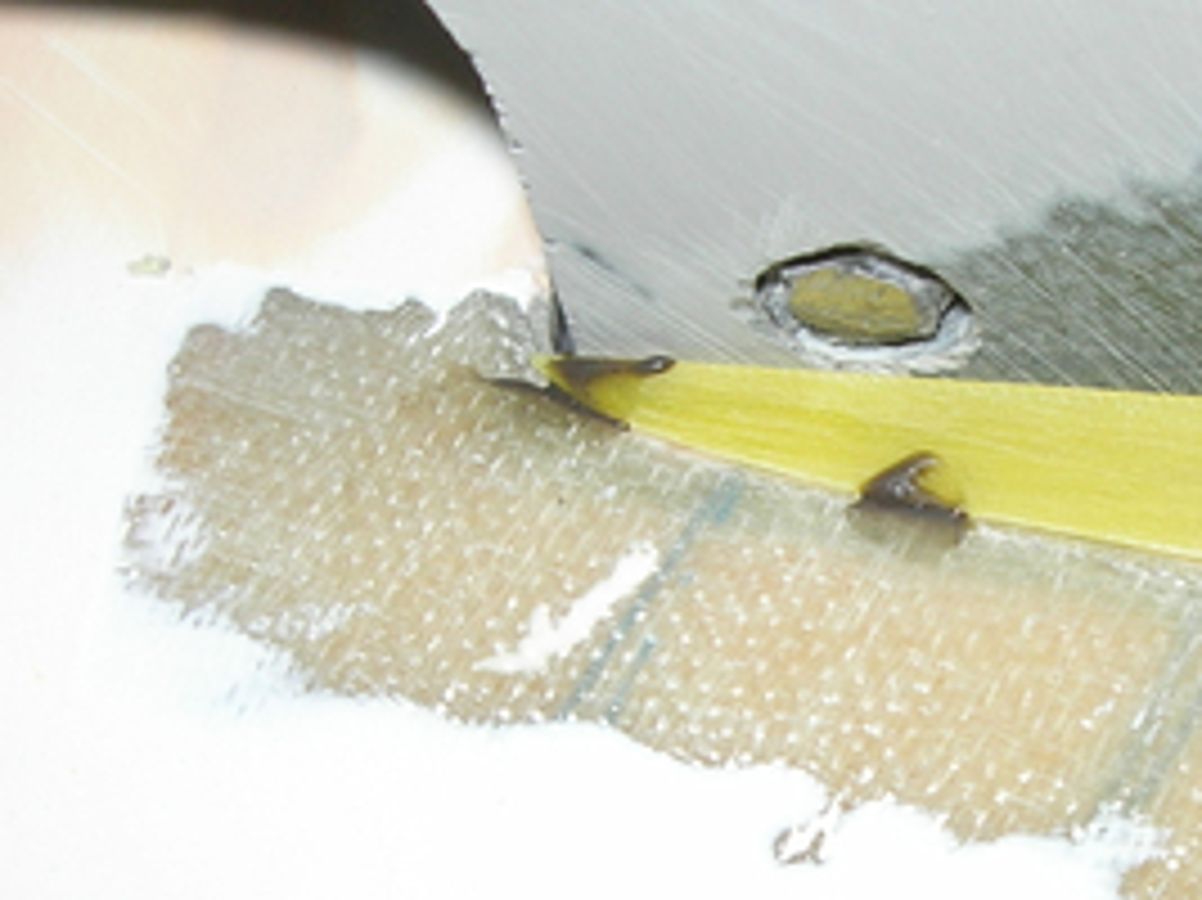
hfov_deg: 21.2
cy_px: 572
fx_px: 3158
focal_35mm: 91
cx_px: 1026
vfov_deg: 16.2
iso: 64
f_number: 4.8
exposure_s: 1/60.1
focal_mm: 7.8
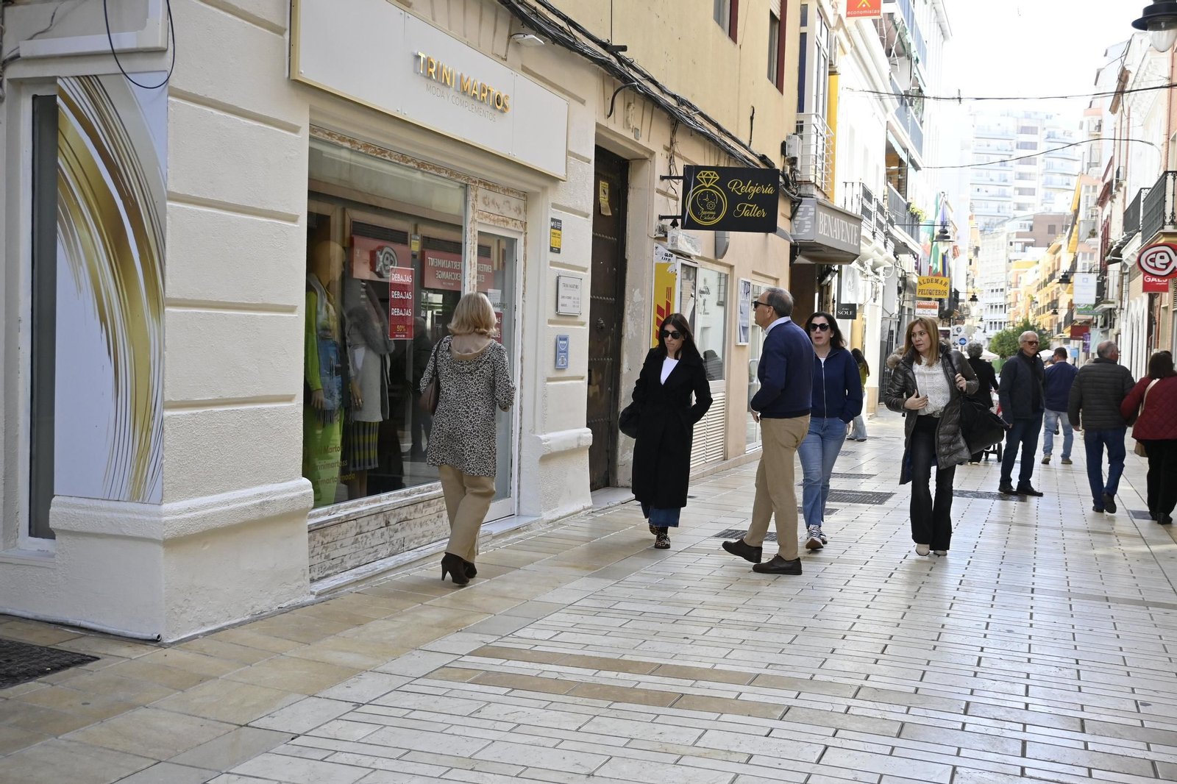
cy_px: 392
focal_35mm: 37
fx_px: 1201
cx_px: 588
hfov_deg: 52.2
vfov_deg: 36.2
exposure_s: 1/800
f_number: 5
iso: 800
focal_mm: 24.5
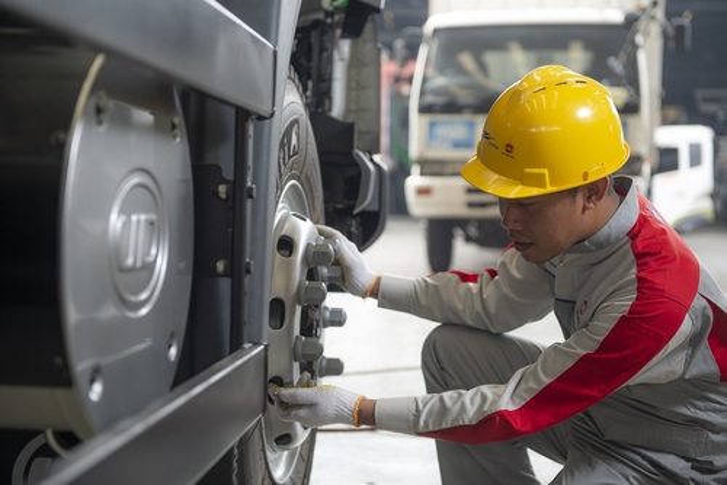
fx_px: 1172
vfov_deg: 23.4
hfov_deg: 34.5
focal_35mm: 58
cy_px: 242
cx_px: 364
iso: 200
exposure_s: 1/125
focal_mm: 58
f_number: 3.3
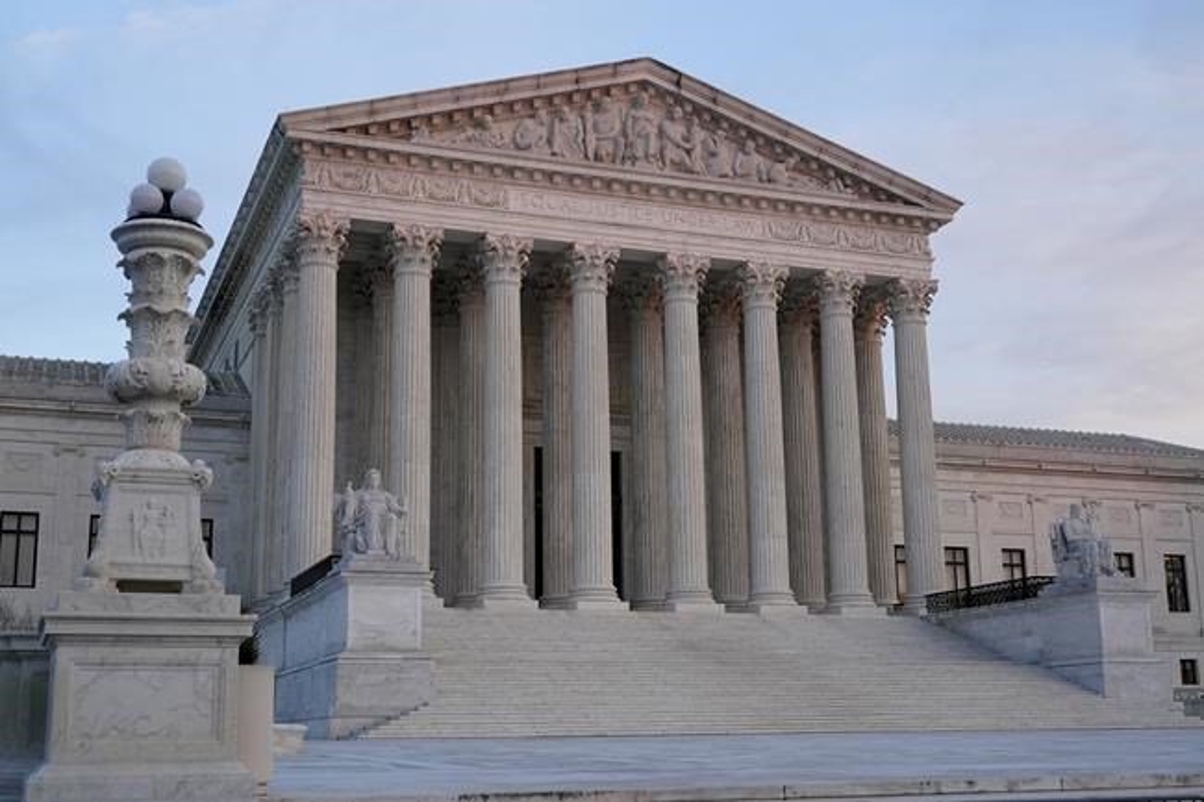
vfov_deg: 31.2
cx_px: 602
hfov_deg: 45.4
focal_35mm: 43
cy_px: 401
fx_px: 1438
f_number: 4
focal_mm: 43
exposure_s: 1/640
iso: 2000
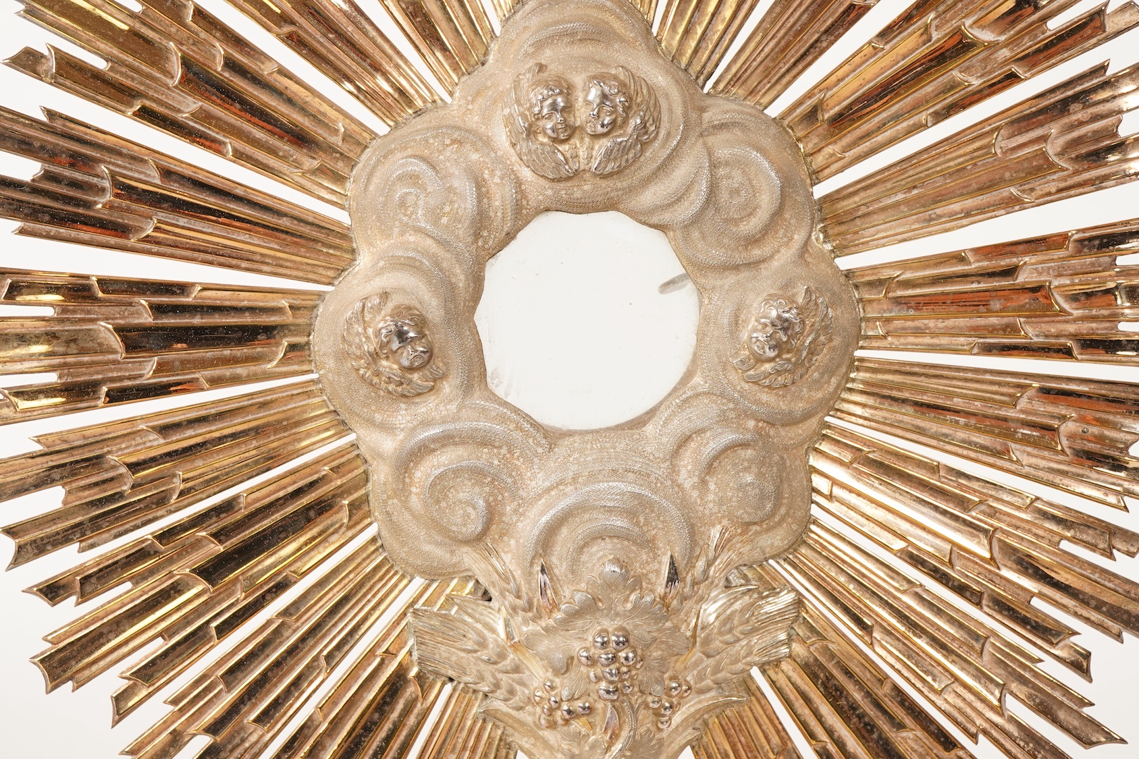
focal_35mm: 45
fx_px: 1424
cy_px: 380
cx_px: 570
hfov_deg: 43.6
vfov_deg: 29.9
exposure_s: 1/125
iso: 500
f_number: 14
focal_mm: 30
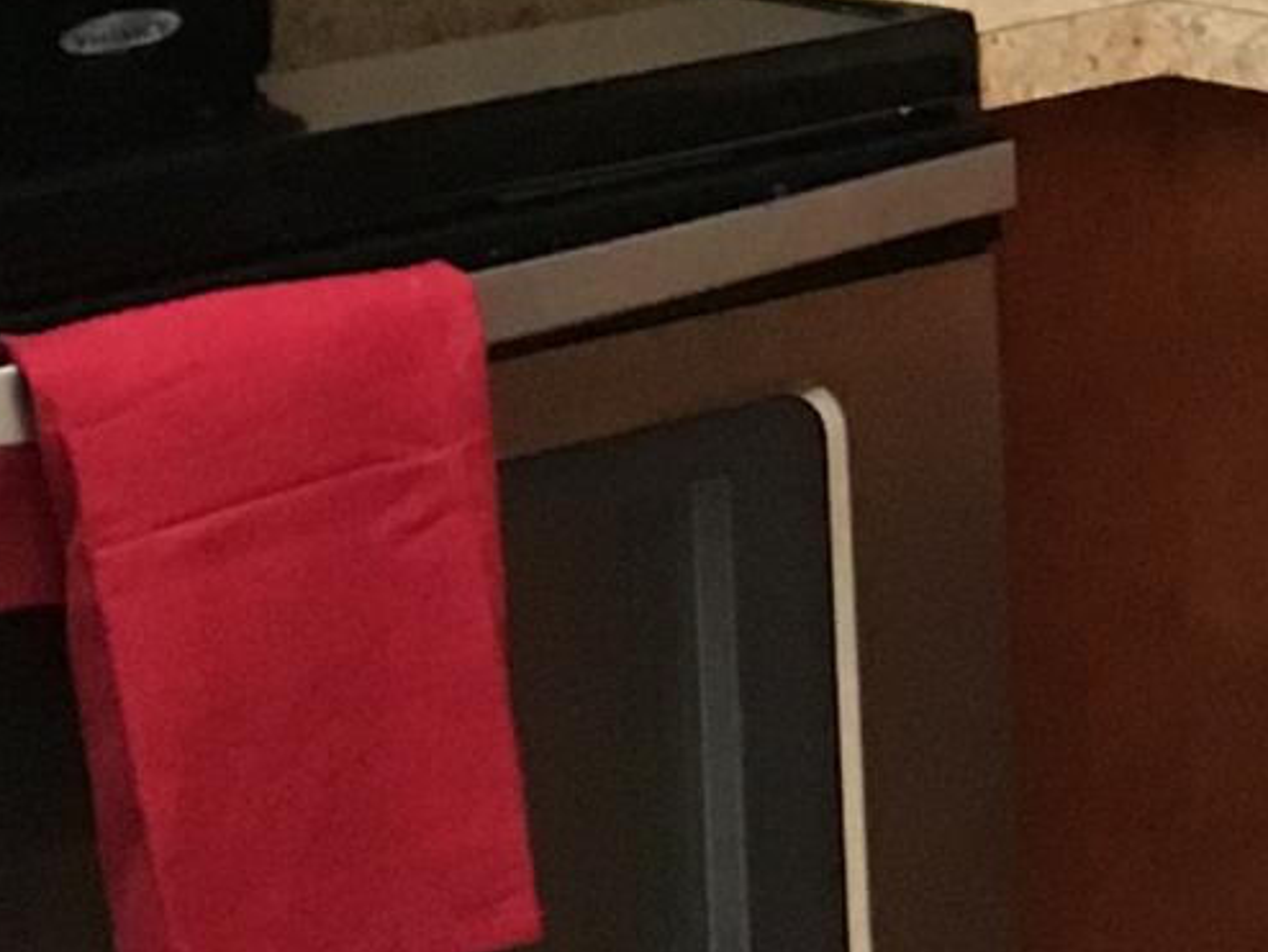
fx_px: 6450
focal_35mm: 176
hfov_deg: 10.5
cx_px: 2372
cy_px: -349
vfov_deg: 8.3
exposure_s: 1/30
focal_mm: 4.15
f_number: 2.2
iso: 200
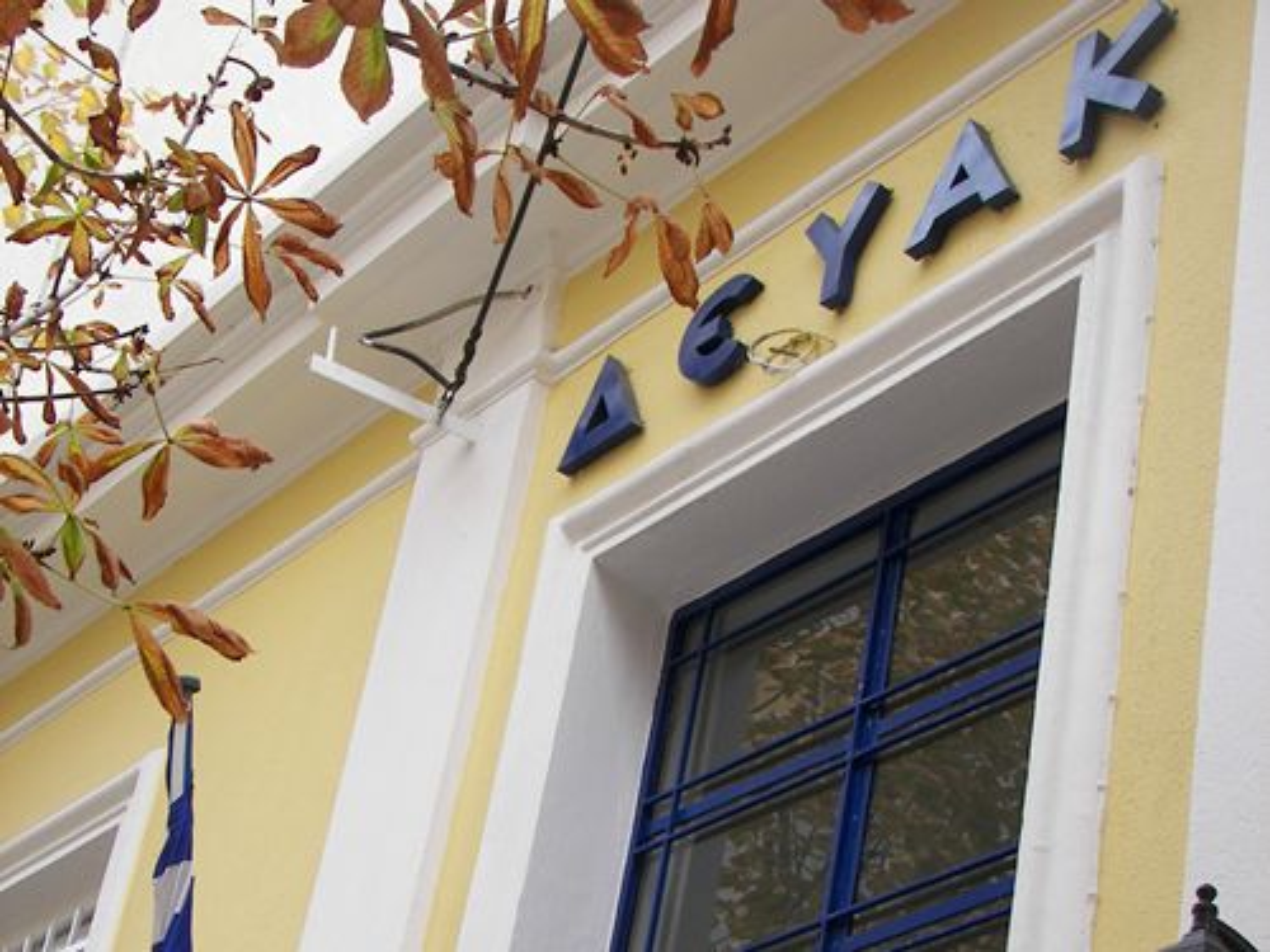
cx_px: 635
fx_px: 2091
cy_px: 476
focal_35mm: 57
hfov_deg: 33.8
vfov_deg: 25.7
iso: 50
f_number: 2.8
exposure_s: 1/100
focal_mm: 9.4
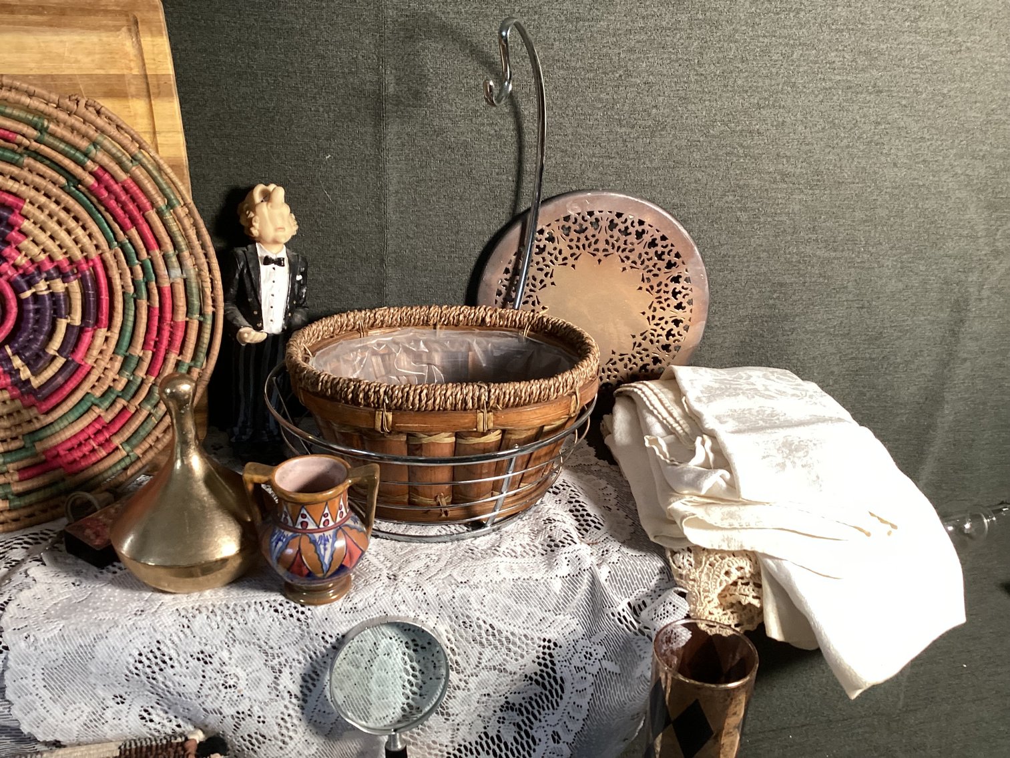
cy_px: 379
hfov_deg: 58.3
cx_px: 505
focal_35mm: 31
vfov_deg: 45.4
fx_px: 905
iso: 125
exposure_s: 1/50
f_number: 2.4
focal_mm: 3.3
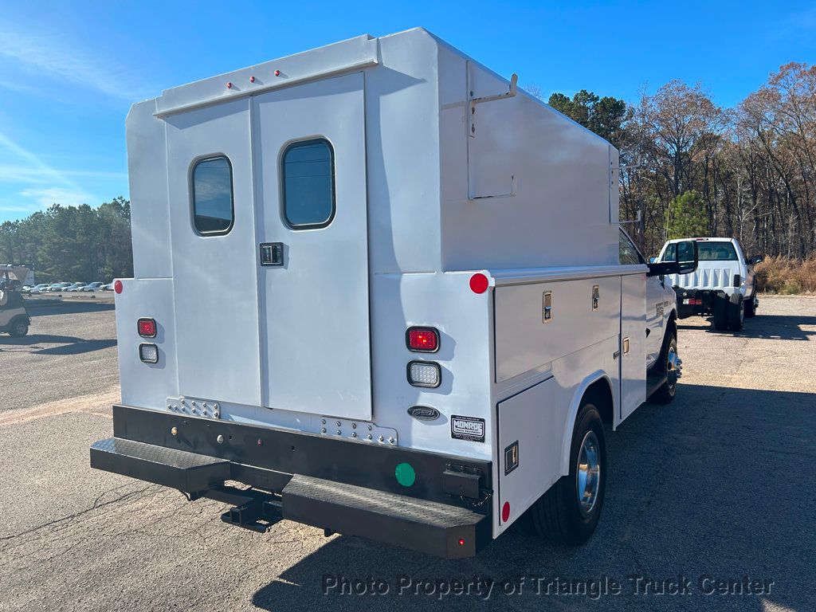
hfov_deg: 67.3
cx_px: 408
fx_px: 613
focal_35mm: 26
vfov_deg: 53.1
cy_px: 306
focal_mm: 5.7
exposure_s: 1/2915
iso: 50
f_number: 1.5
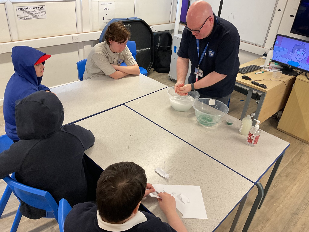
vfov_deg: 48.2
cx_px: 154
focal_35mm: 29
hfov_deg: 61.7
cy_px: 116
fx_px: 259
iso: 64
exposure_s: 1/50
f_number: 1.8
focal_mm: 3
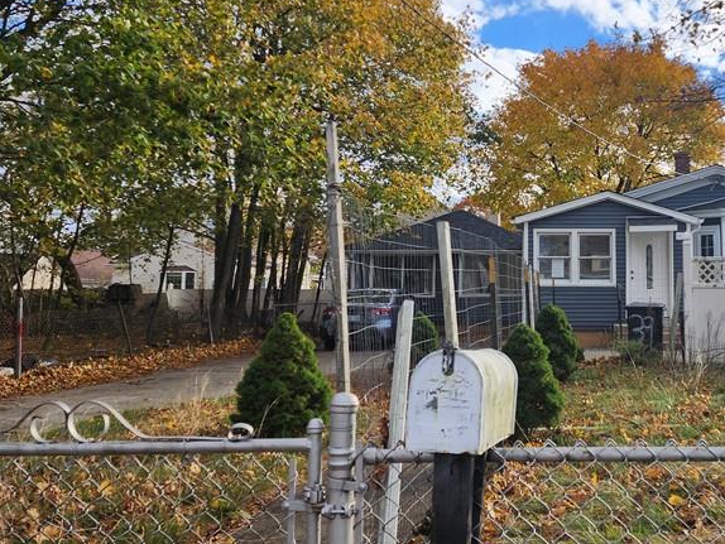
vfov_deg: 35.1
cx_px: 565
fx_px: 859
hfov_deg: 43.9
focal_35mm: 41
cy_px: 227
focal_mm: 6.4
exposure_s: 1/631
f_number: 1.8
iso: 12
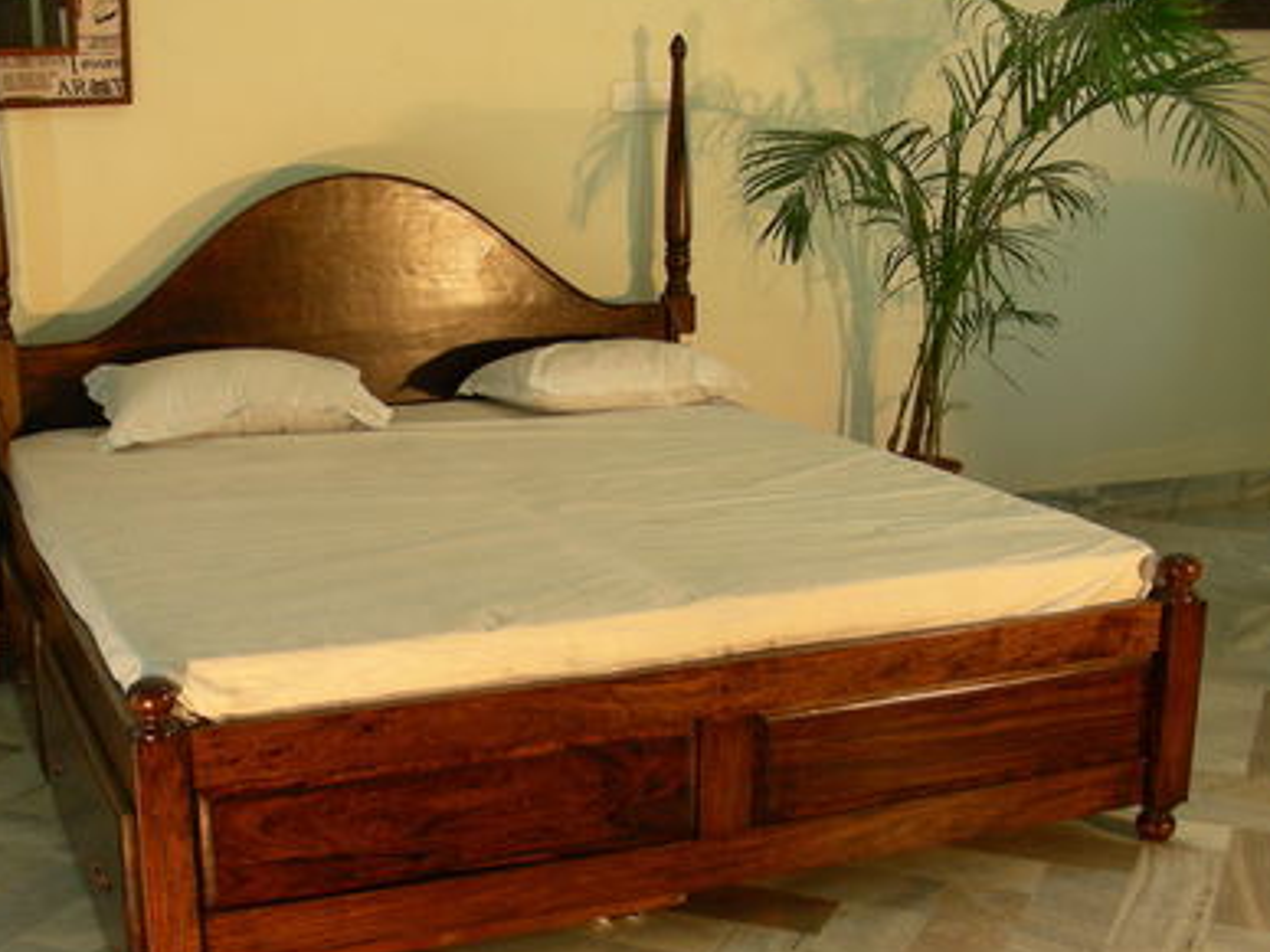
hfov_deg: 38.6
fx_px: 1798
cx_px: 462
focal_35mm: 49
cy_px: 564
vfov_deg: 29.6
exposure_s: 1/13.1
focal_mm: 6.3
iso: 50
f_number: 3.5
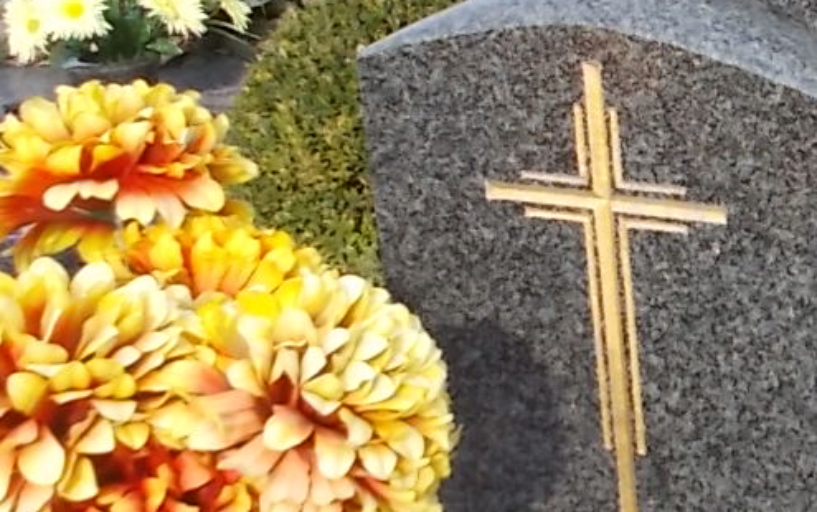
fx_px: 1983
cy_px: 188
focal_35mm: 89
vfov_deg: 14.7
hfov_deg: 21.5
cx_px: 1004
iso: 80
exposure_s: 1/320
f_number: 3.2
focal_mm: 4.6
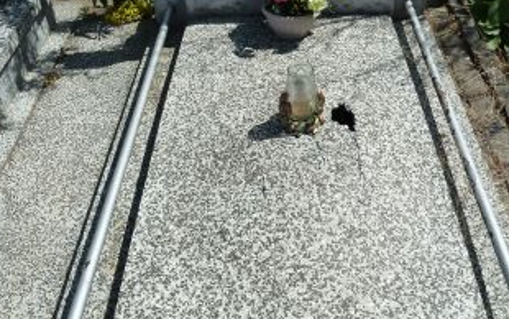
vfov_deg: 30.9
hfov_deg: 48.2
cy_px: 89
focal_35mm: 41
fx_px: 569
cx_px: 253
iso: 125
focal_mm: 4.1
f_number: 5
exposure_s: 1/500
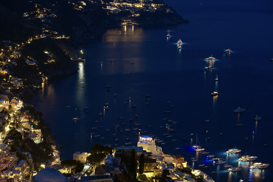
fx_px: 637
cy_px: 91
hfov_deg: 24.2
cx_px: 136
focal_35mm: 84
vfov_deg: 16.3
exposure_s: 1/4
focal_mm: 56
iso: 2500
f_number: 2.8
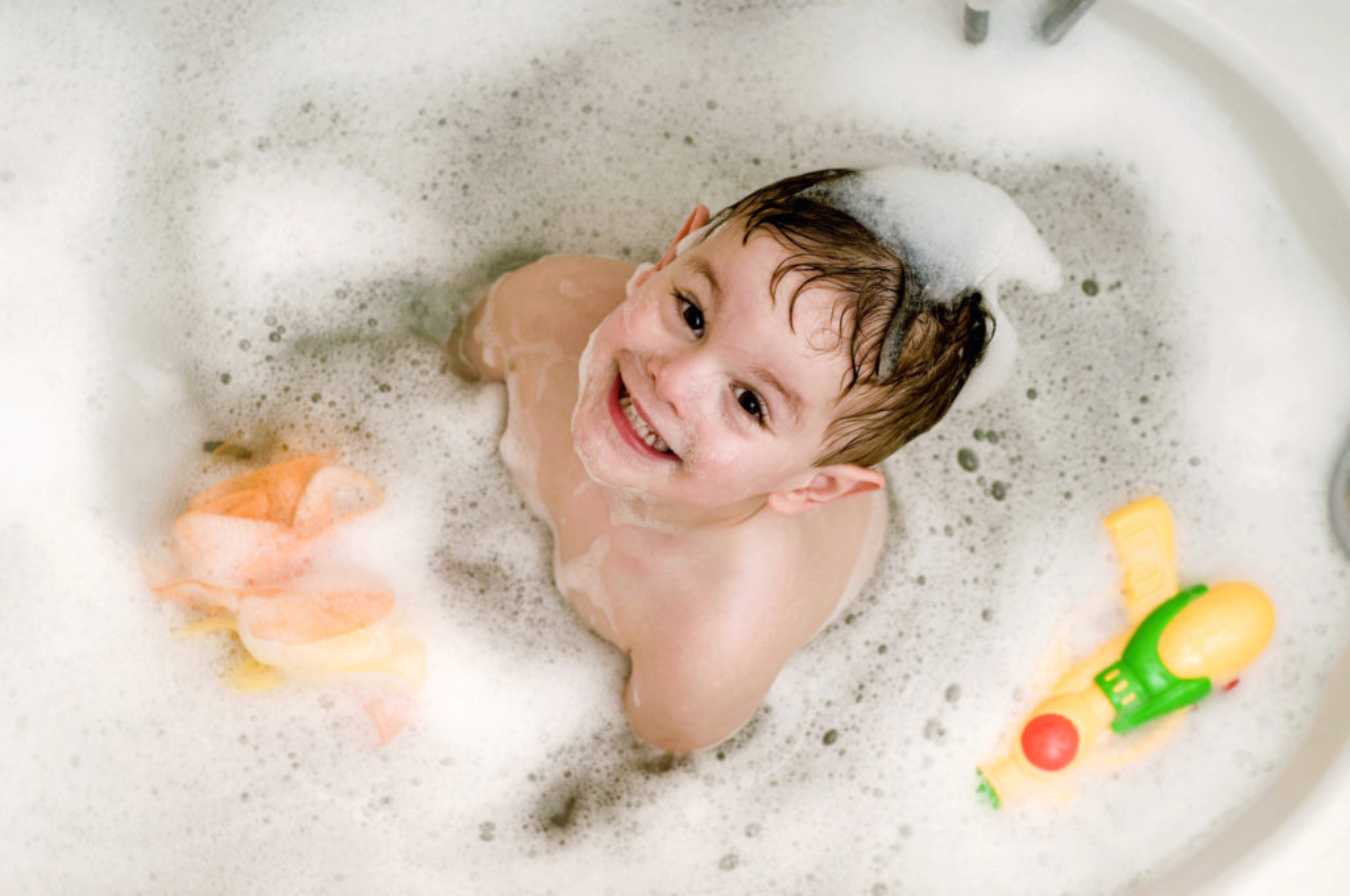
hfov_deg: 27.0
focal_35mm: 75
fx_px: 2809
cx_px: 675
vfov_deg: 18.1
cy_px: 448
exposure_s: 1/160
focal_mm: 50
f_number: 4.5
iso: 160
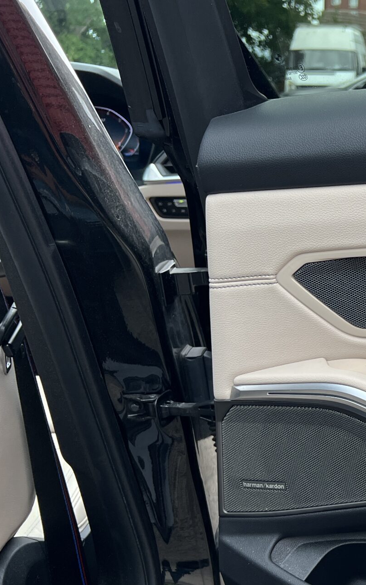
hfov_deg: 19.8
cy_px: 386
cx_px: 575
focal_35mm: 55
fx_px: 878
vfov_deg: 36.5
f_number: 1.5
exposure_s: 1/234
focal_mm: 5.7
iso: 40
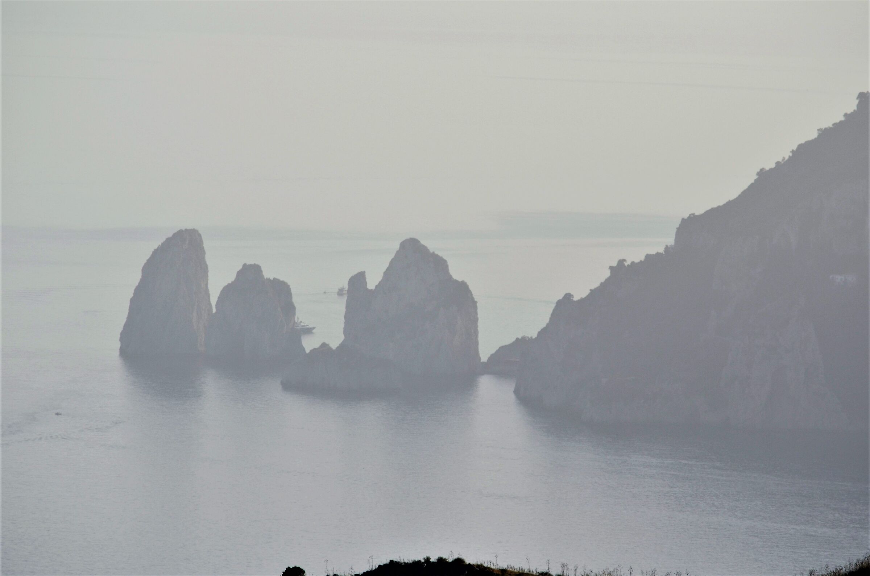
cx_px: 435
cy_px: 288
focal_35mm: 360
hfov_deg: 5.7
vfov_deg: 3.8
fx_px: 8683
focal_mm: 240
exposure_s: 1/1000
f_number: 8
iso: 200
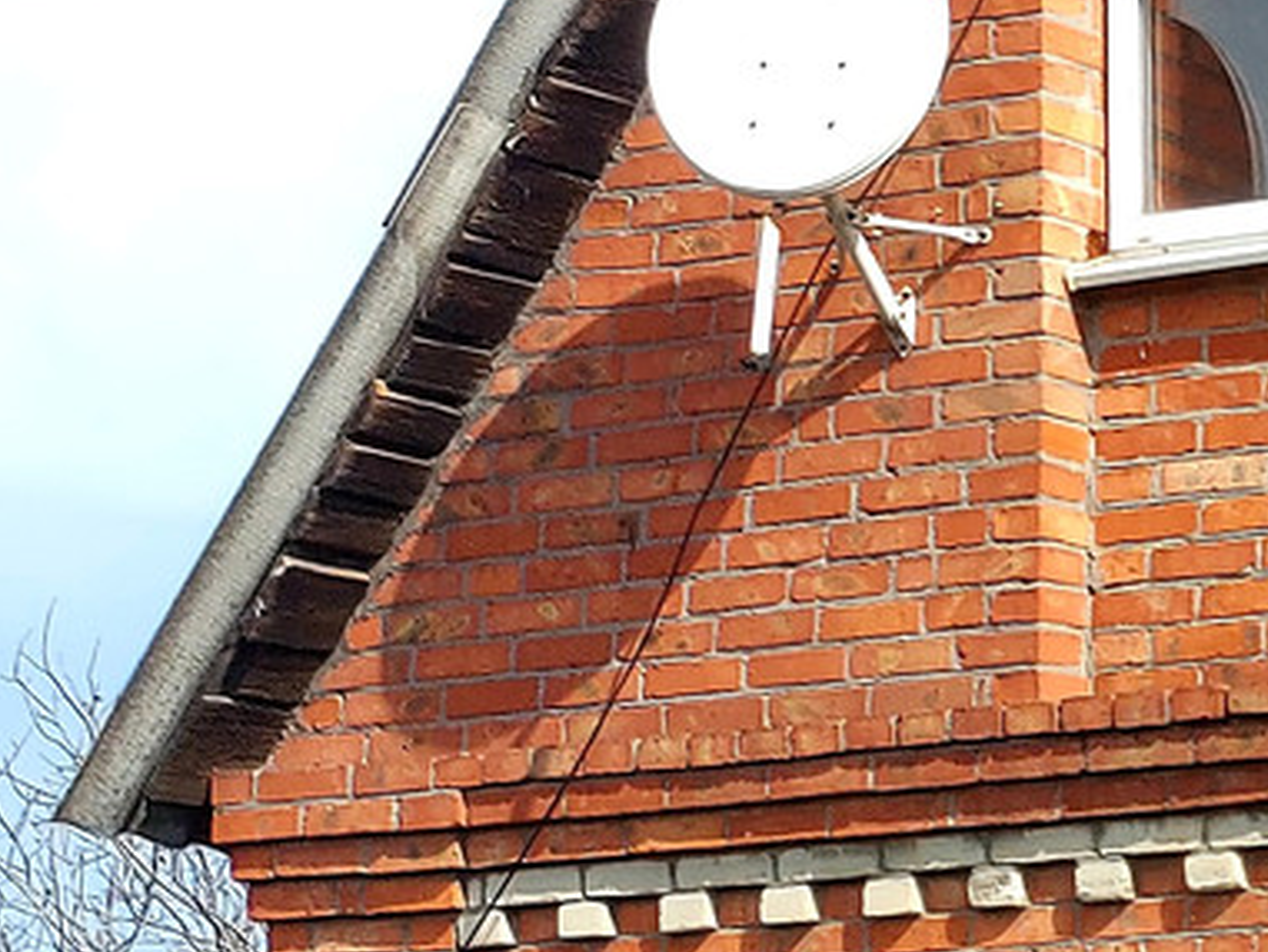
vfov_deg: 12.0
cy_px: 1125
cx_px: 3135
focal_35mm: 121
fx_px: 4434
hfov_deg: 12.4
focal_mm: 5.23
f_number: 1.8
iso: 32
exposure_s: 1/909
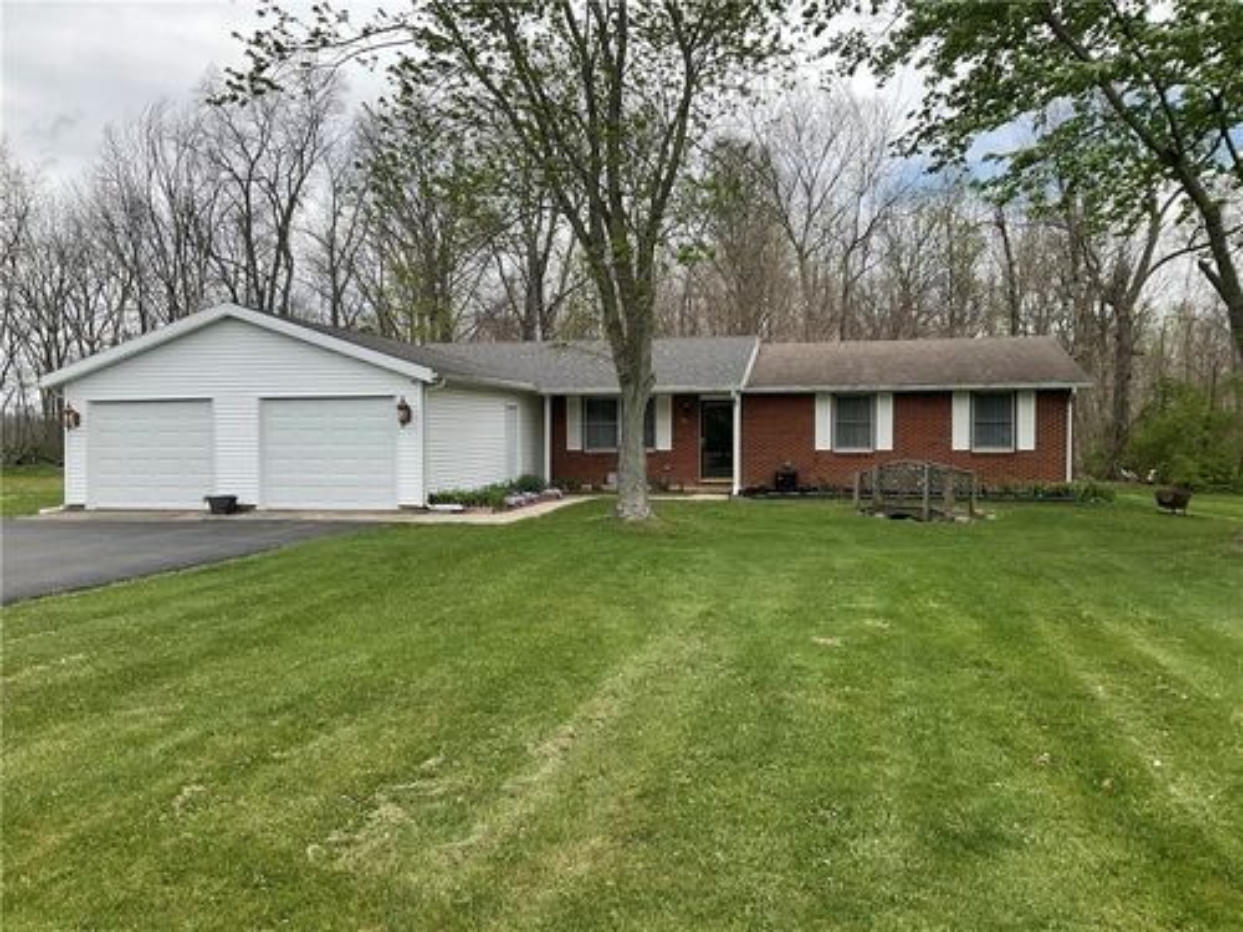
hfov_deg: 61.7
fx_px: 1041
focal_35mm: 29
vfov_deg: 48.2
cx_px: 622
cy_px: 466
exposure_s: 1/1311
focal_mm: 3
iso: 16
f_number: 1.8
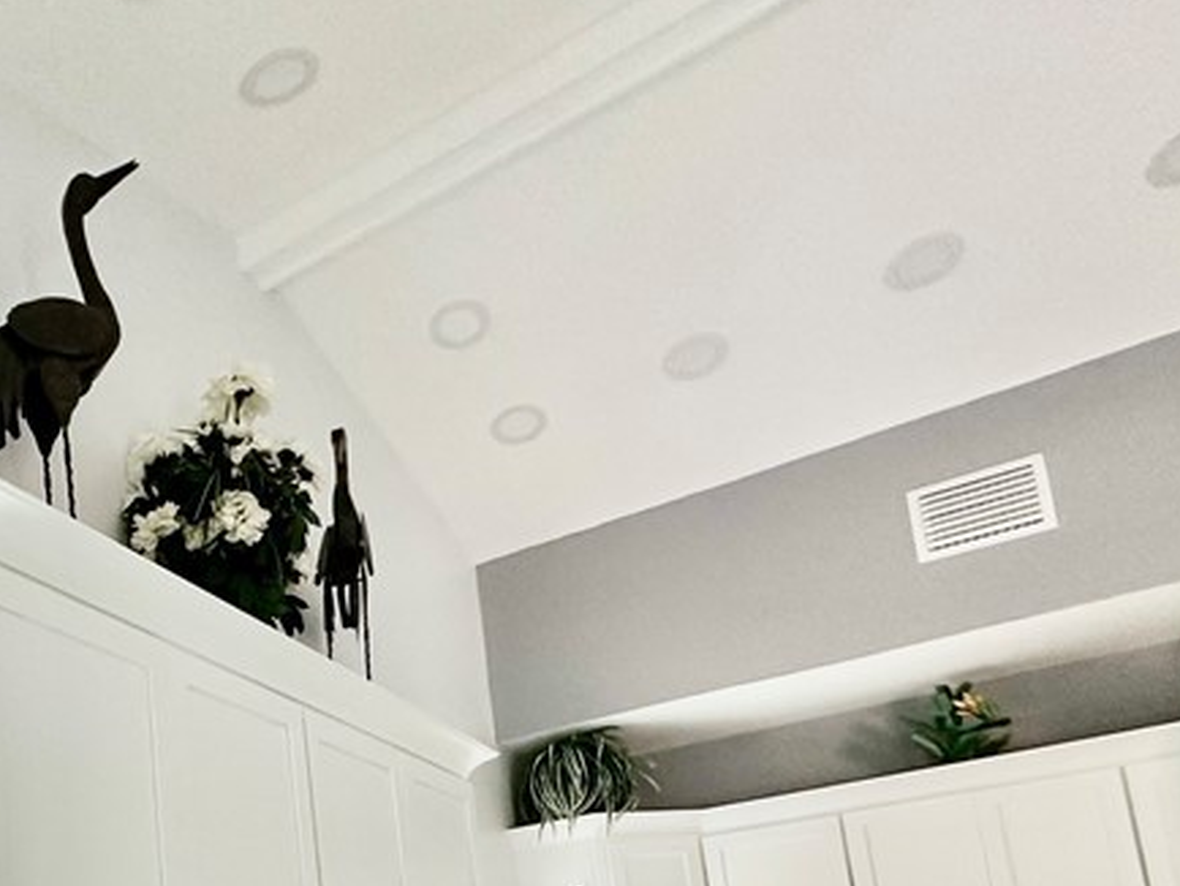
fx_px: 1126
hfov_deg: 49.5
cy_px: 897
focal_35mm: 33
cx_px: 128
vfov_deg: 38.0
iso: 250
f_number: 2.2
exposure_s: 1/120
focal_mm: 2.22
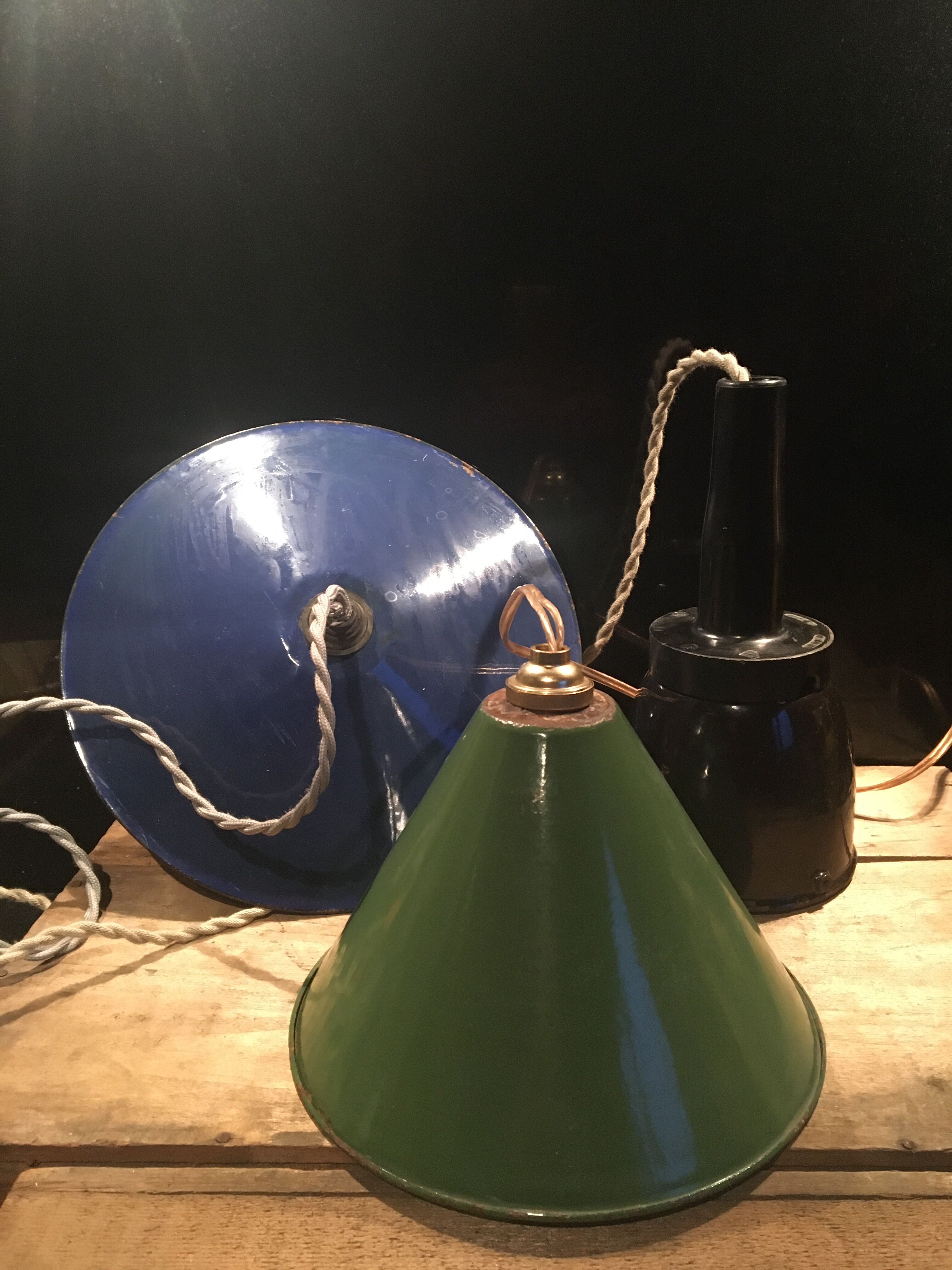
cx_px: 476
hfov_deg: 48.2
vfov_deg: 61.7
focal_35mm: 29
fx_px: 1063
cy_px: 635
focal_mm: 4.15
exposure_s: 1/17
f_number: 2.2
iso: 250
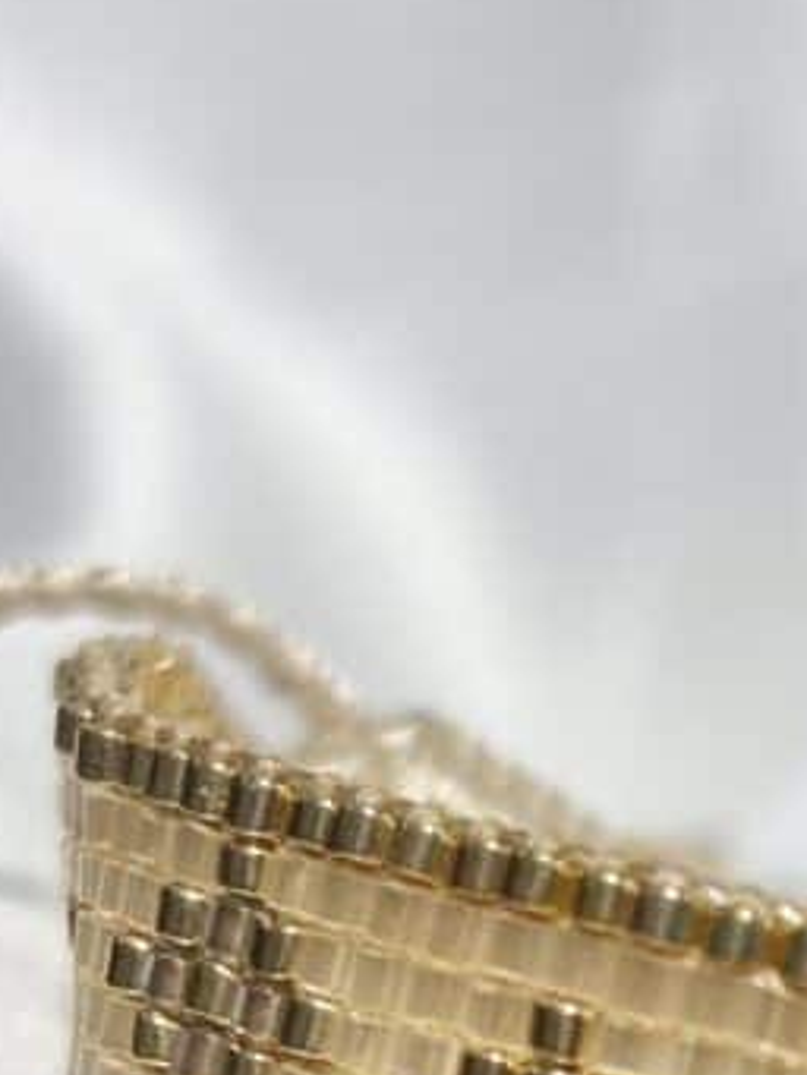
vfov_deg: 12.3
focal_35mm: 156
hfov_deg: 9.4
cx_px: 987
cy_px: 1315
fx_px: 4846
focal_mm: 5.96
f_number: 1.6
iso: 32
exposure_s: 1/349
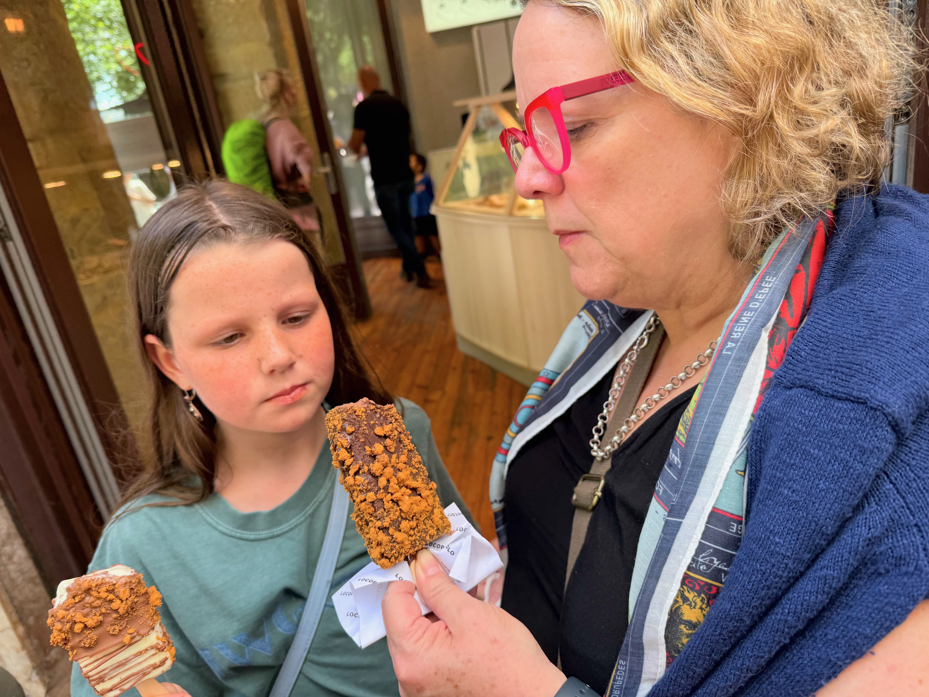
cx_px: 464
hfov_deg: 71.6
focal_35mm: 24
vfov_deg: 56.8
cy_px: 348
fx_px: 644
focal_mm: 6.76
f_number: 1.78
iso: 64
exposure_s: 1/217
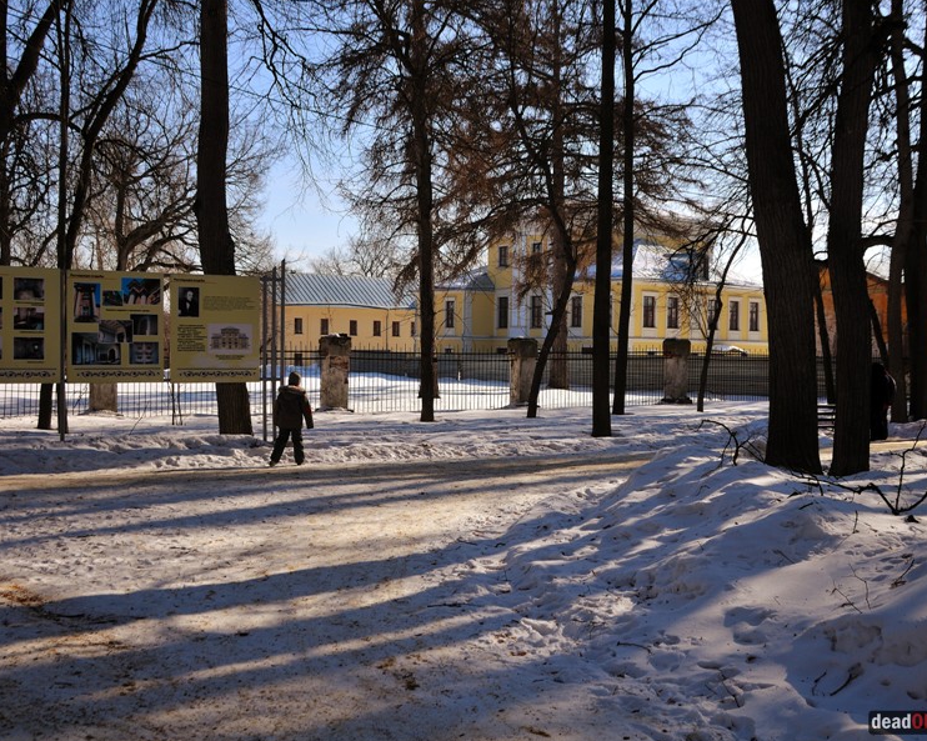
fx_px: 1124
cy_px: 371
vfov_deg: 36.5
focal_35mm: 41
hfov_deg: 44.6
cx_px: 540
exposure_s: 1/800
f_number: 5.6
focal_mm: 24
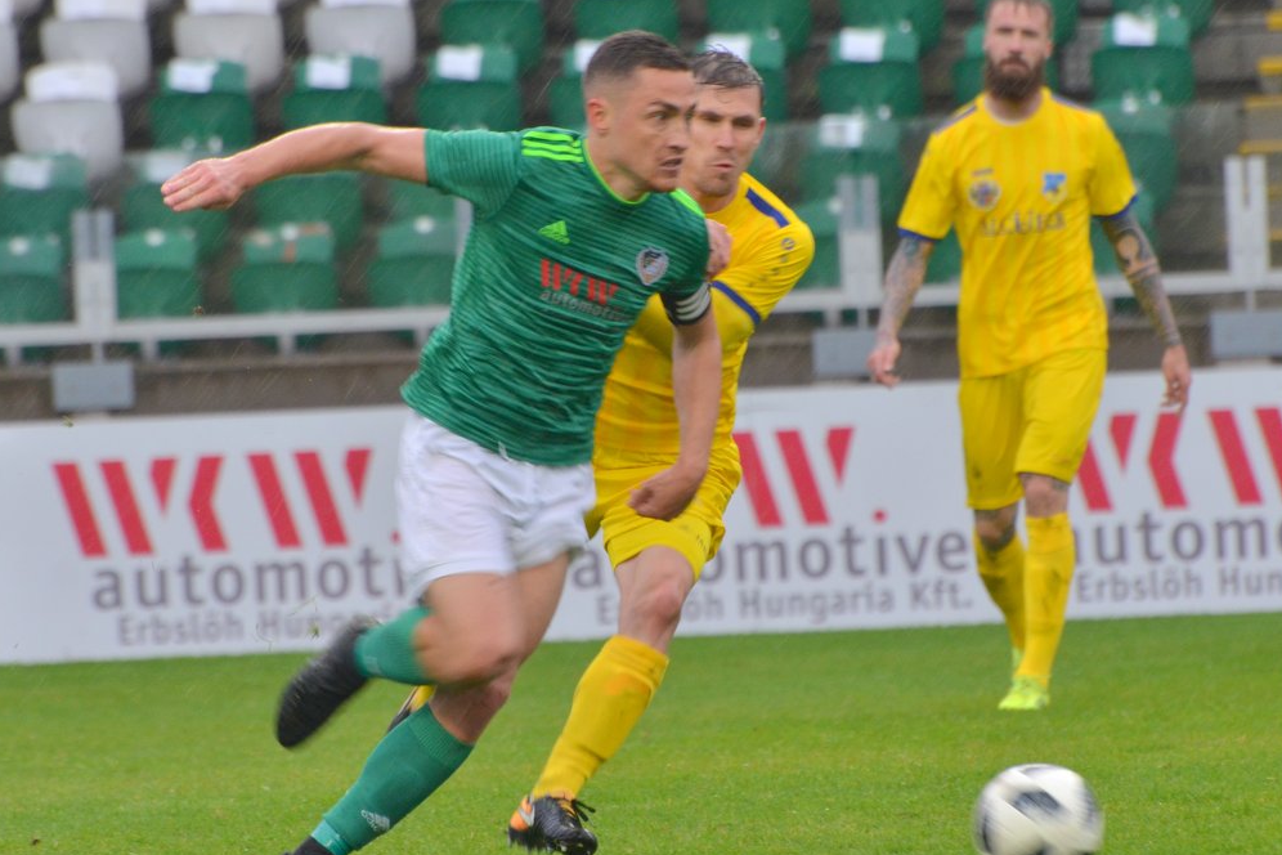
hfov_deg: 3.8
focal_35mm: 542
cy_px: 428
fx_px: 19300
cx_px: 645
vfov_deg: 2.5
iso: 500
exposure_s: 1/160
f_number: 7.1
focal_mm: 300
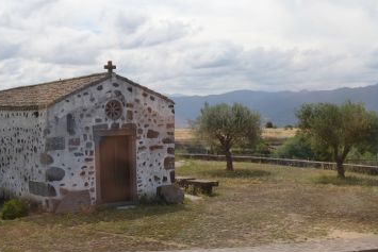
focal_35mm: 57
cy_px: 125
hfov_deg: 35.0
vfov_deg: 23.8
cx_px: 193
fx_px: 599
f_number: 7.1
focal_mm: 30
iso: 100
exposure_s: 1/200
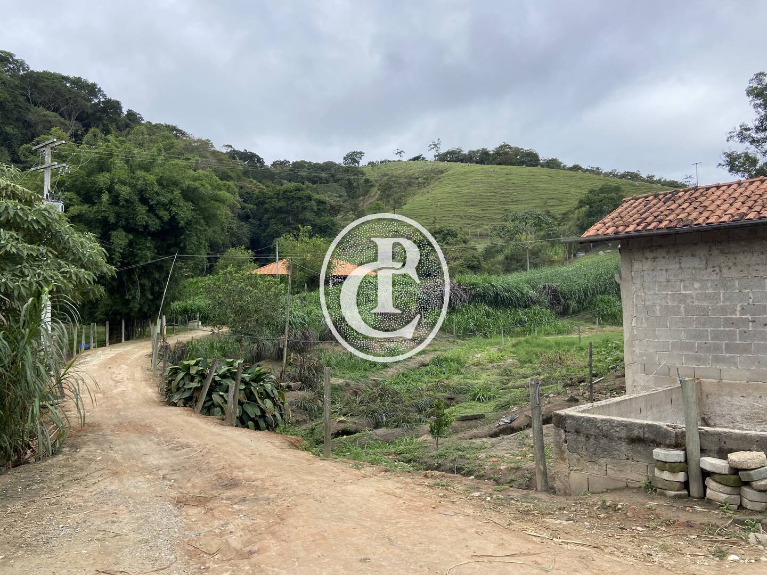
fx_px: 576
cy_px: 288
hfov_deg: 67.3
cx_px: 384
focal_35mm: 26
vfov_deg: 53.1
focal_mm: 4.25
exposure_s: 1/597
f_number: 1.8
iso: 32
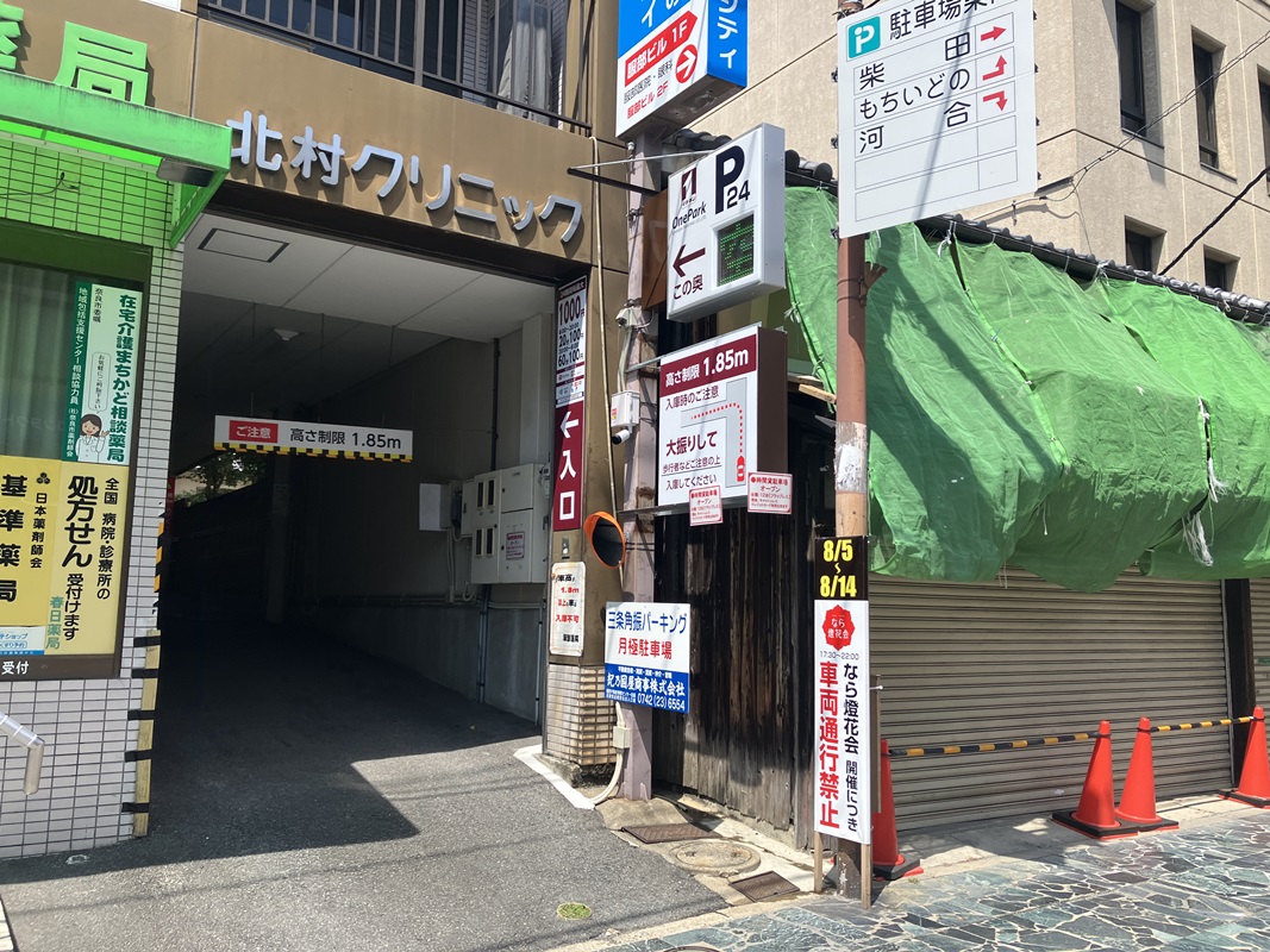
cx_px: 635
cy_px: 476
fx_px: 1027
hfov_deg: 63.4
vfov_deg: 49.7
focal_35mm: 28
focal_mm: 3.99
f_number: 1.8
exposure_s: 1/1185
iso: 32
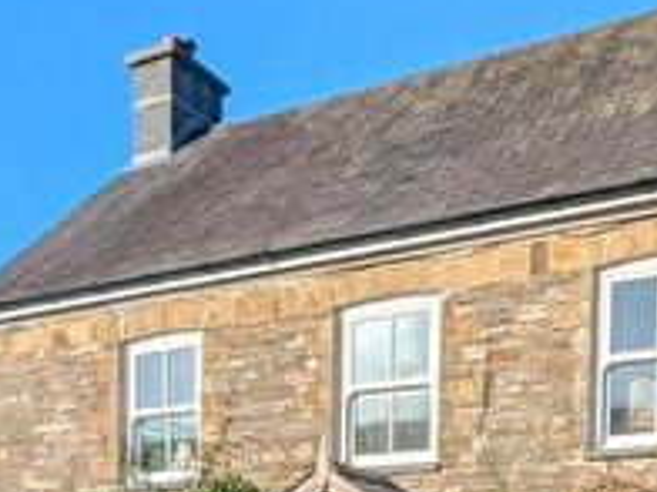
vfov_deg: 22.4
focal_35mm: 57
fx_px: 1082
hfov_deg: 32.9
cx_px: 139
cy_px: 671
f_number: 2.2
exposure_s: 1/1715
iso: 46
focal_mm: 2.35
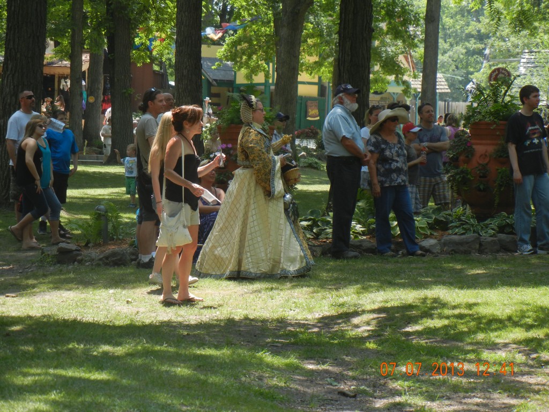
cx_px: 274
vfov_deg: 9.8
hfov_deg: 13.0
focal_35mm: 152
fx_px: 2411
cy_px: 206
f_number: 4.6
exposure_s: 1/218
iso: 160
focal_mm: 27.4
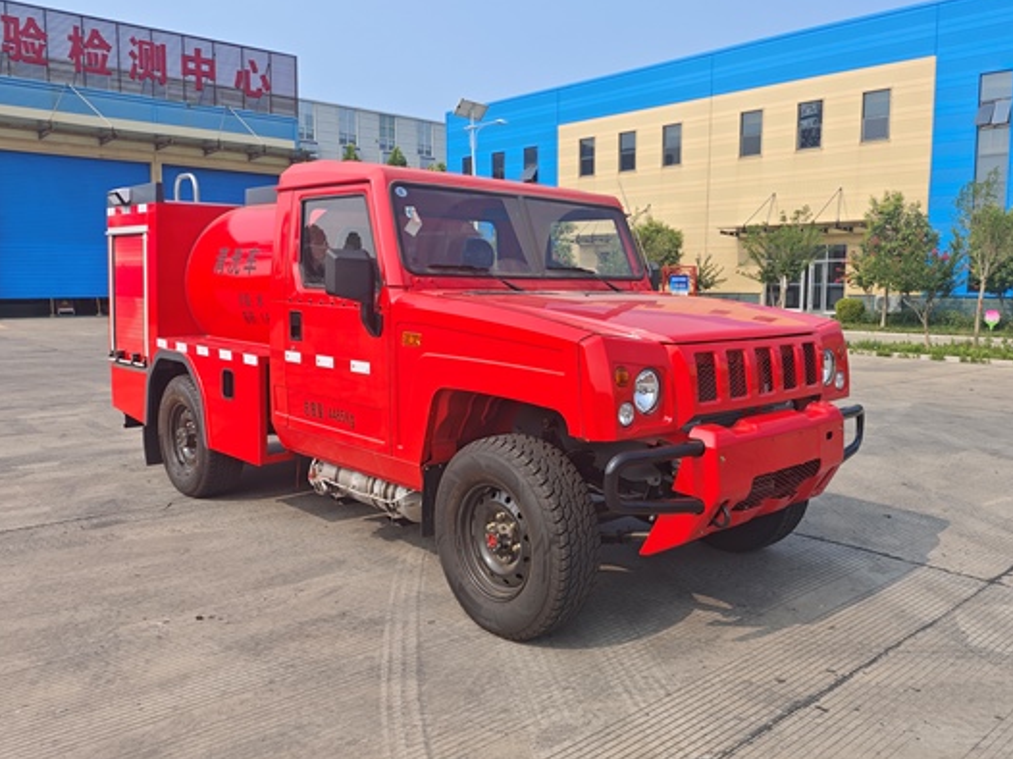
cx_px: 582
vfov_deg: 49.7
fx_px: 819
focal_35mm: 28
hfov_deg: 63.2
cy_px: 380
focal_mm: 6.55
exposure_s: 1/1910
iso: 50
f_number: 1.6
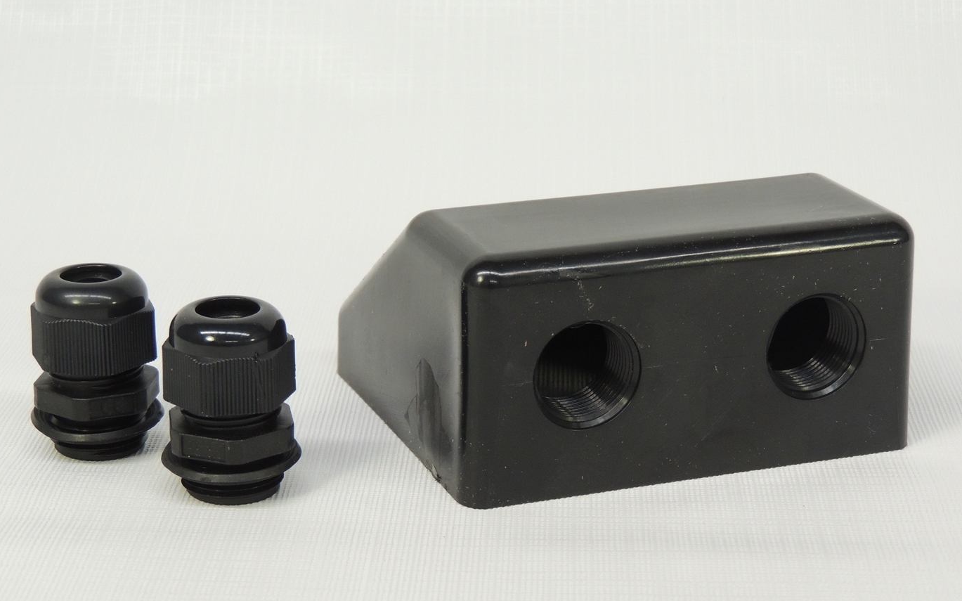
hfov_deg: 22.8
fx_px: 2385
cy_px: 329
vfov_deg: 14.4
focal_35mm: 91
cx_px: 479
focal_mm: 15.1
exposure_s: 1/50
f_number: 4
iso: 400
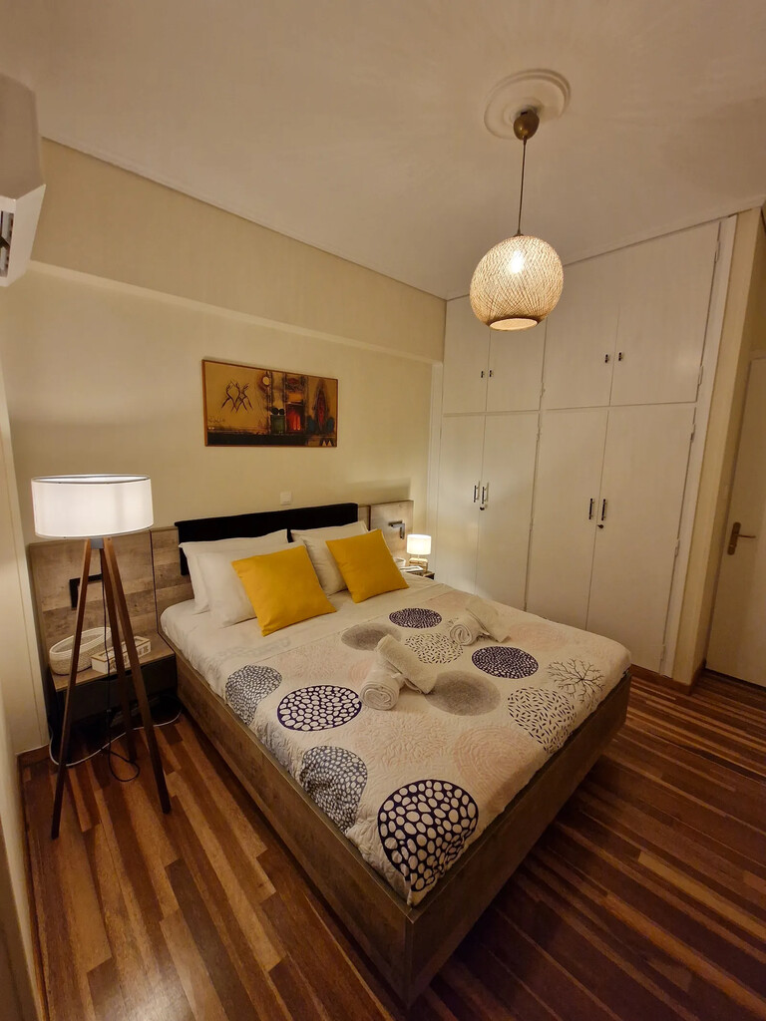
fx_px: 384
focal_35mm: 13
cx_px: 383
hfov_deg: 89.9
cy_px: 510
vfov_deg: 106.2
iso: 400
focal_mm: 2.2
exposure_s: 1/50
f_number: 2.2
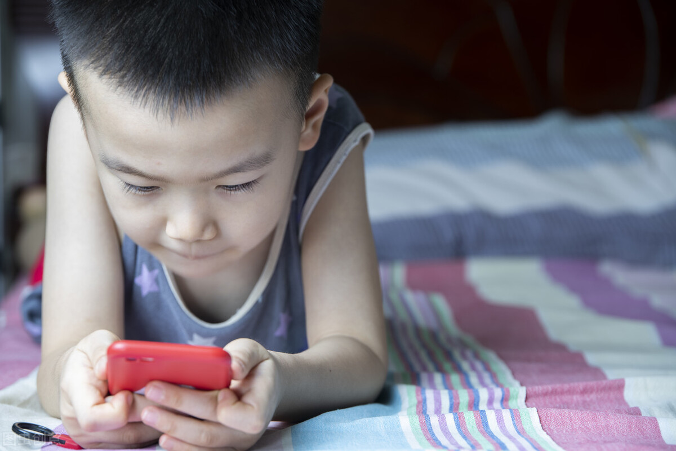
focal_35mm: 122
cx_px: 338
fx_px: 2291
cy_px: 226
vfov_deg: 11.2
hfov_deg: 16.8
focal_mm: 122
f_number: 5
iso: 200
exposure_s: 1/5
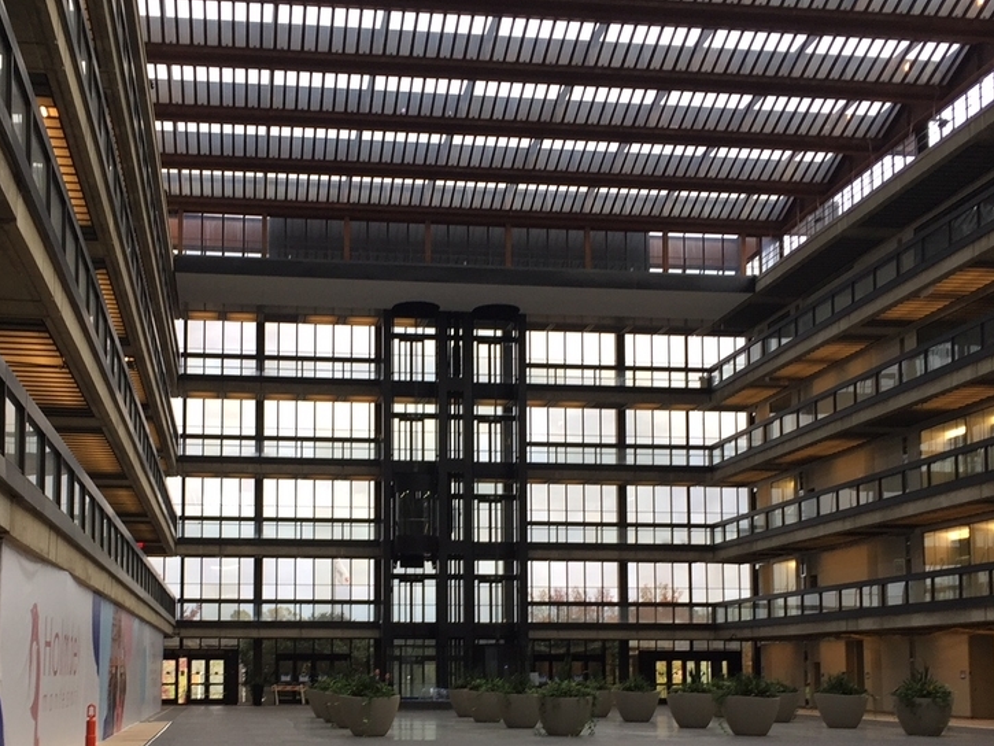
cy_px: 551
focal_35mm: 48
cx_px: 411
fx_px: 1379
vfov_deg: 29.8
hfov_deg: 39.5
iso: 40
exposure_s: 1/60
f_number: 2.2
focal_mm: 4.15
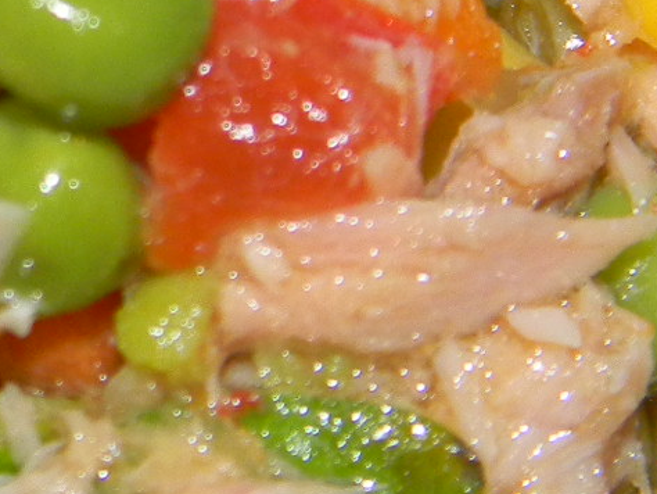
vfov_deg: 7.3
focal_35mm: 203
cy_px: 24
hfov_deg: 9.7
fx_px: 3855
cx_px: 234
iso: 200
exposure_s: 1/30
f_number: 7.8
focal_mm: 8.6
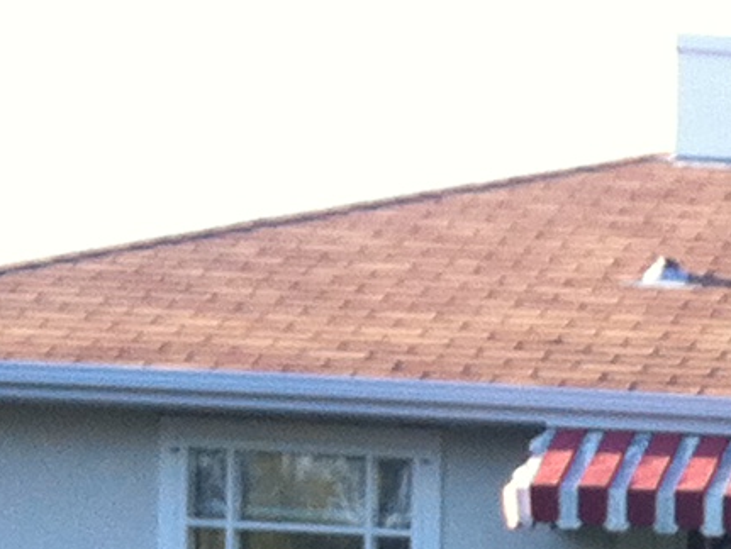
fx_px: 4438
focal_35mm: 210
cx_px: 1376
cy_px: 1184
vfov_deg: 6.8
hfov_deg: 9.0
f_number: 2.8
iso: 80
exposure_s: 1/134
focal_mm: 3.85
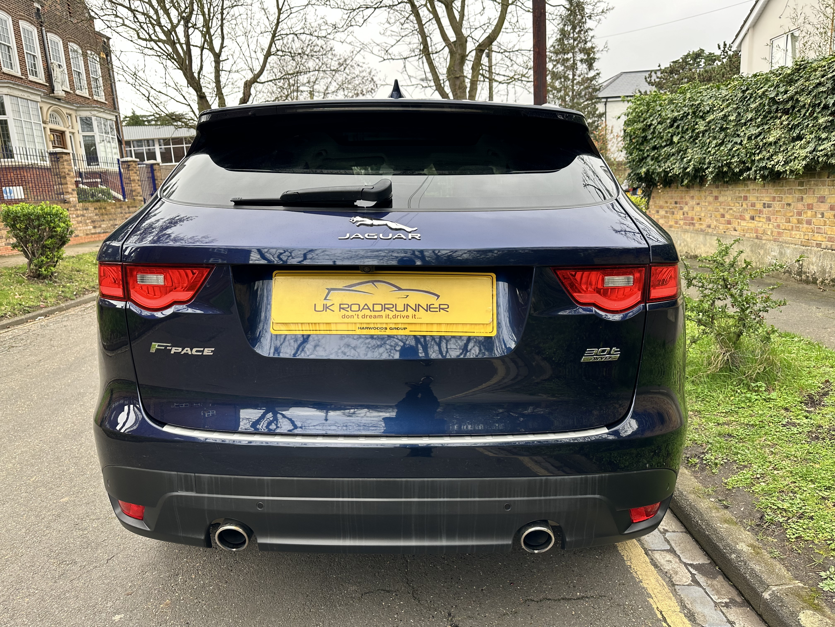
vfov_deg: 56.8
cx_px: 418
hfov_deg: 71.6
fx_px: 579
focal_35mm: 24
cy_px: 314
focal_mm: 6.86
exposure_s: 1/121
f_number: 1.78
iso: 64
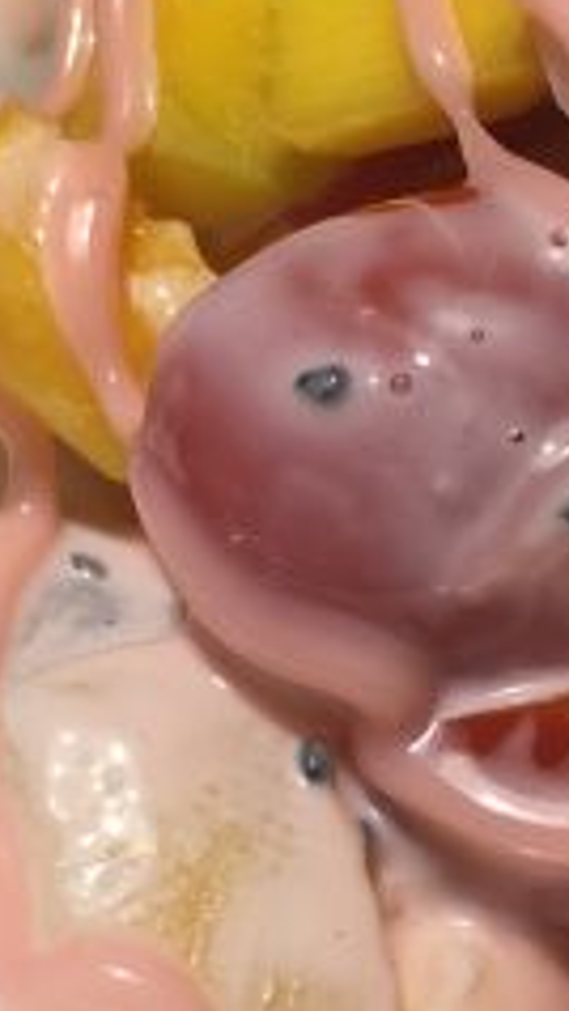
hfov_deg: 12.6
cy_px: 680
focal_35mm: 93
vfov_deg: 22.8
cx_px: 728
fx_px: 2493
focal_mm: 4.15
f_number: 2.2
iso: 32
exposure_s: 1/100
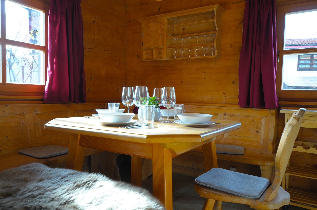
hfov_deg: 64.6
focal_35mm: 28
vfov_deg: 45.6
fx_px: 251
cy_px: 105
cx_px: 158
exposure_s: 1/30
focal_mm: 19
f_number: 3.5
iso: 200
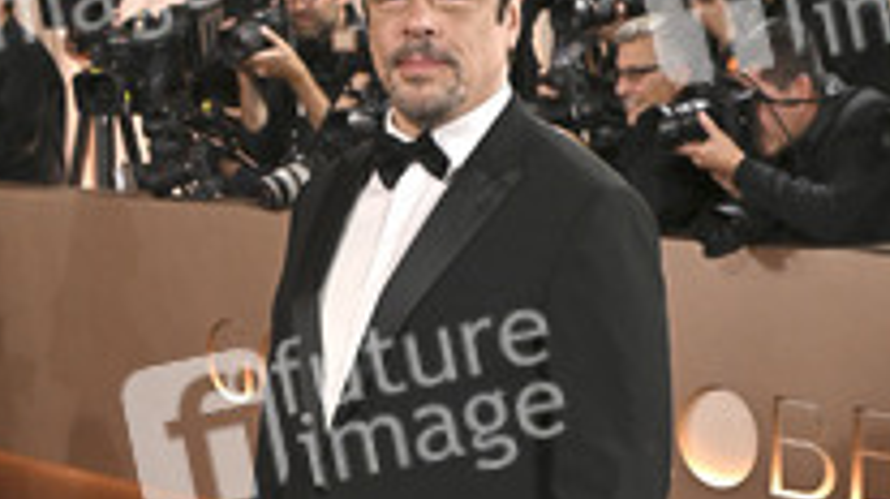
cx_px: 469
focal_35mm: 75
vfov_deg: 15.4
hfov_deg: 28.2
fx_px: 1768
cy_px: 628
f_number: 5.6
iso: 2500
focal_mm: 37
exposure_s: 1/320
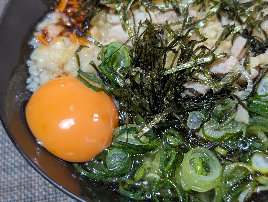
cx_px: 134
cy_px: 101
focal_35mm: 49
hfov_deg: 38.9
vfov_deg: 29.7
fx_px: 380
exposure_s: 1/47.2
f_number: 1.68
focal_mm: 6.9
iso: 585
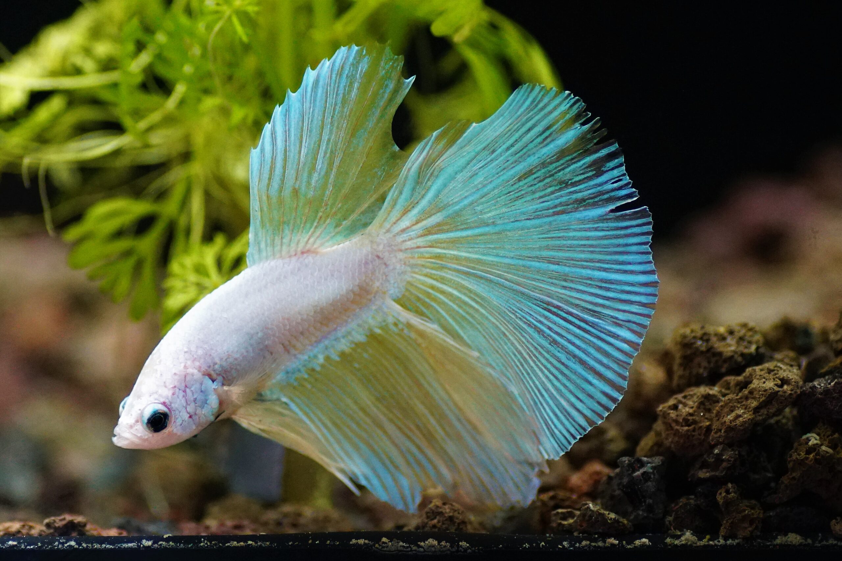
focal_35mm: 135
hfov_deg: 15.2
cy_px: 280
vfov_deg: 10.2
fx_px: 3157
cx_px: 421
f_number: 2.8
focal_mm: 90
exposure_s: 1/320
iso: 2500
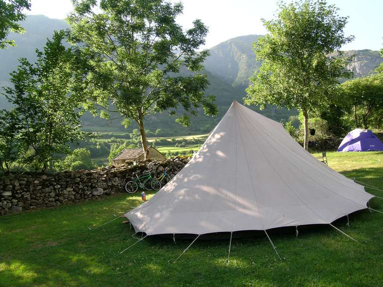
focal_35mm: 31
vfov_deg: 45.4
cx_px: 192
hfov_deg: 58.4
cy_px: 144
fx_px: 343
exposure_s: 1/104
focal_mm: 6.5
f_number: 4.6
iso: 50
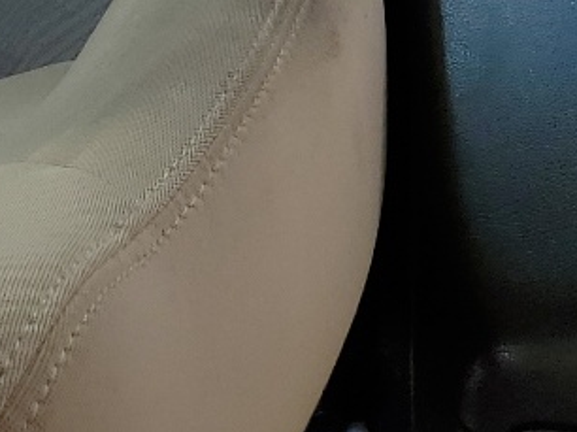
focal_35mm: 136
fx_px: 2265
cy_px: -530
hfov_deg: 14.3
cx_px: 579
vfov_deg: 9.8
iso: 50
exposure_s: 1/714
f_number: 1.5
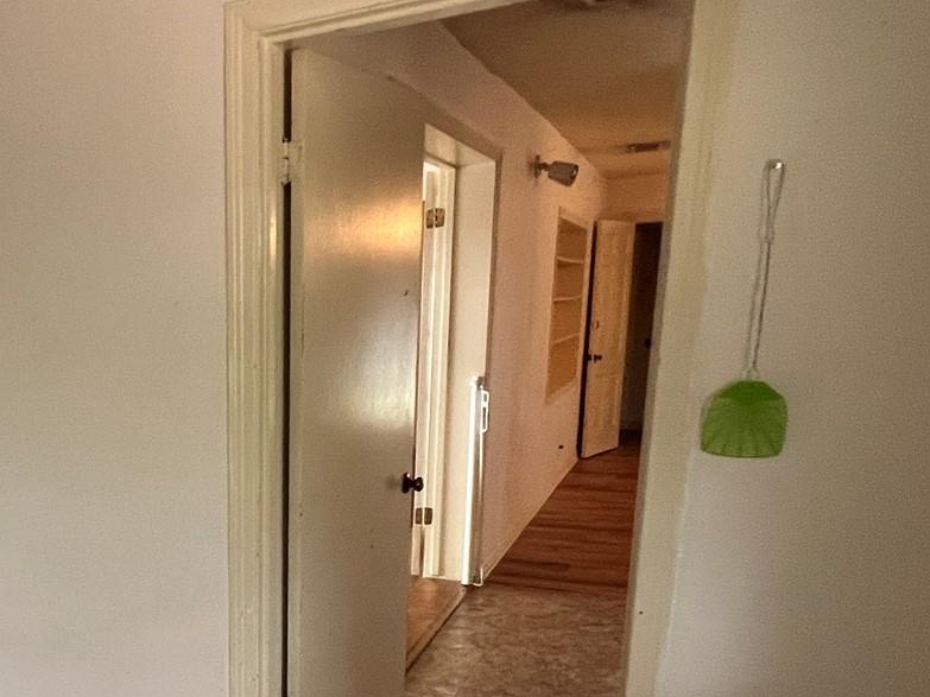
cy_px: 558
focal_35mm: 34
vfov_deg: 40.1
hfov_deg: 47.3
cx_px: 57
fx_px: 913
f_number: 1.8
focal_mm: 1.57
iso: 250
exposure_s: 1/60
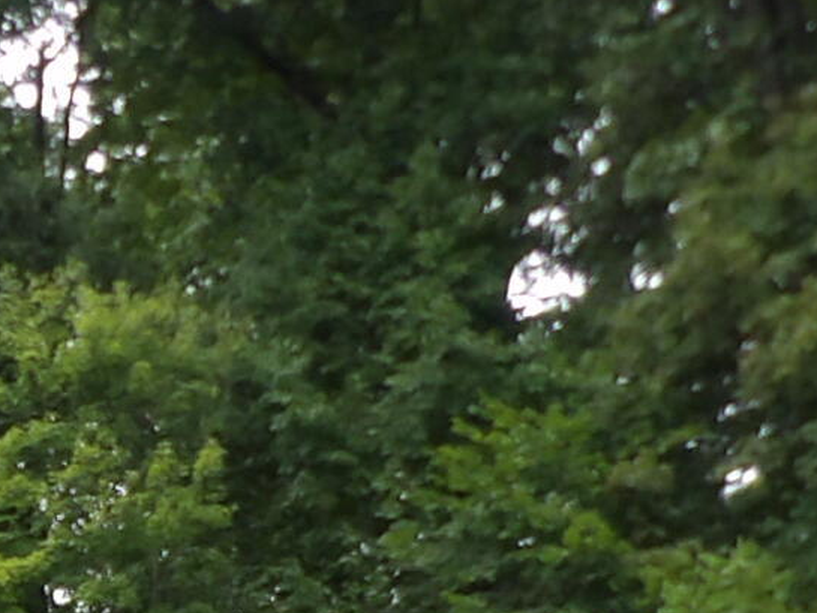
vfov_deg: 10.3
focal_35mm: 132
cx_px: -685
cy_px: 1239
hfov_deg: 13.3
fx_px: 3116
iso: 100
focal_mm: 4.3
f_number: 3.2
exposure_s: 1/238
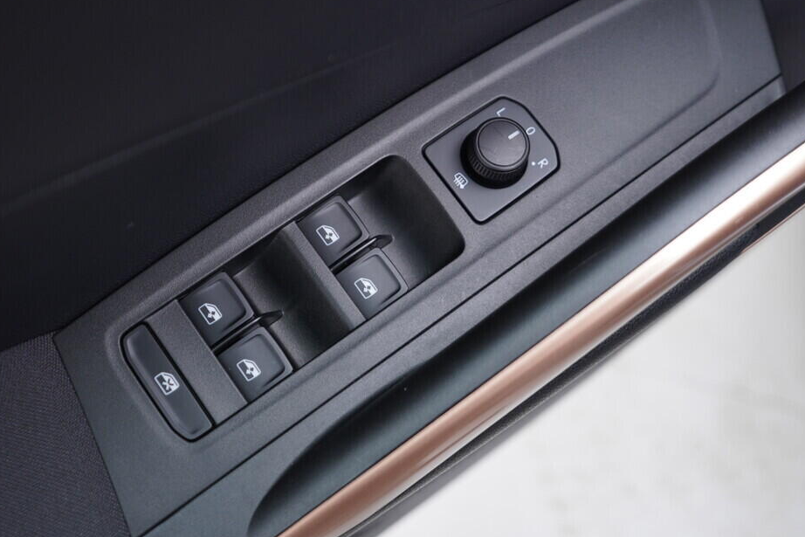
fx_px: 895
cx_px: 368
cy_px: 257
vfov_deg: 33.4
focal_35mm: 40
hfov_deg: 48.4
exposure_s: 1/40
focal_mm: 24
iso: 250
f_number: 2.8
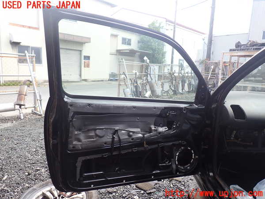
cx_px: 132
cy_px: 100
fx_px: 191
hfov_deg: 69.4
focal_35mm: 25
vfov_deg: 54.9
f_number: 2.8
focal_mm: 4.5
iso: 100
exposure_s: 1/200
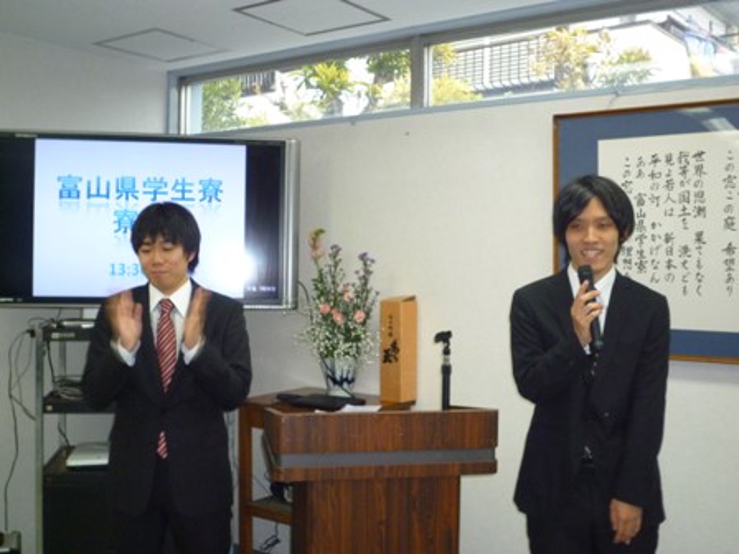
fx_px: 897
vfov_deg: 34.3
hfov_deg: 44.8
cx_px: 370
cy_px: 277
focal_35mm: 42
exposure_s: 1/30
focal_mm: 7.3
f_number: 4.1
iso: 320
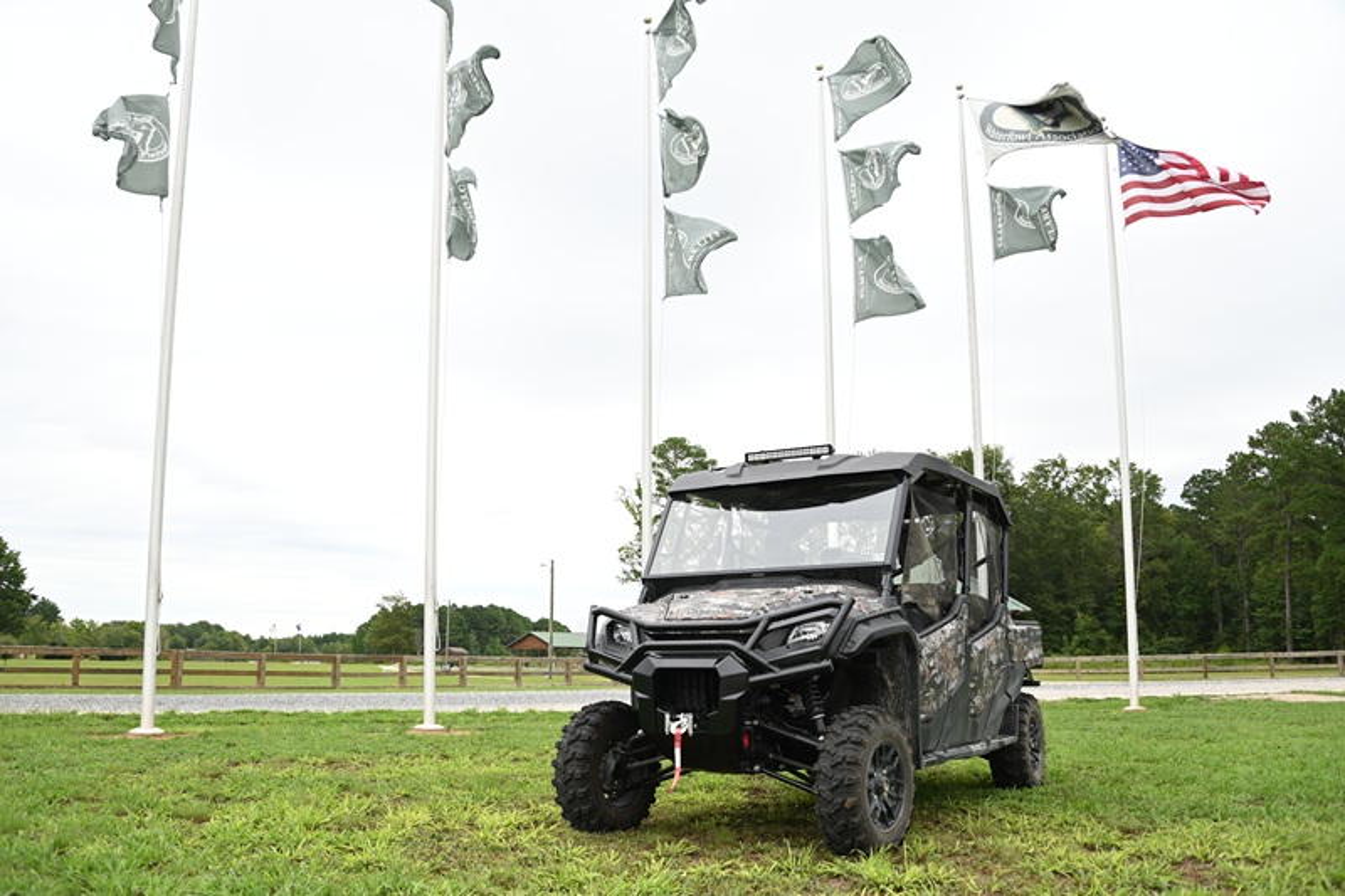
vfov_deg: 46.4
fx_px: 1046
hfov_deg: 65.5
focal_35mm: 28
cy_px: 448
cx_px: 672
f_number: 4.5
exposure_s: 1/320
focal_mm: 28
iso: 125
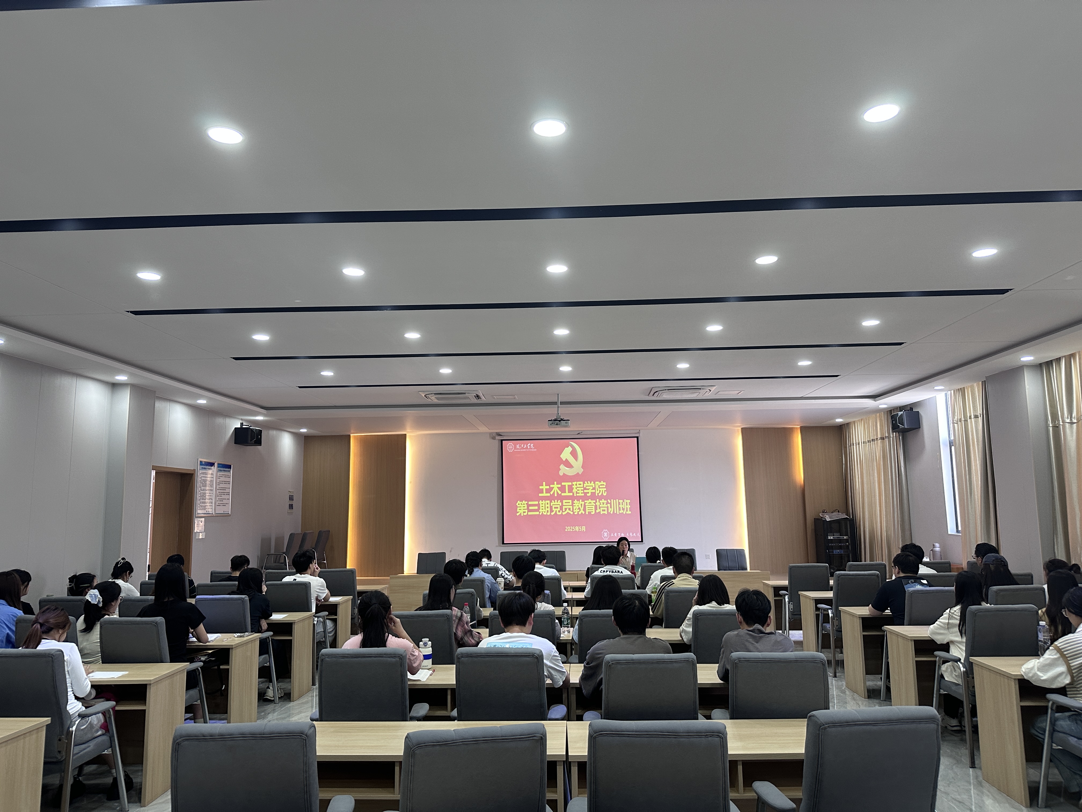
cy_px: 406
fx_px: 750
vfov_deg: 56.8
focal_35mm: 24
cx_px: 541
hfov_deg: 71.6
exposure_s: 1/100
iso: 160
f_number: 1.78
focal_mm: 6.86
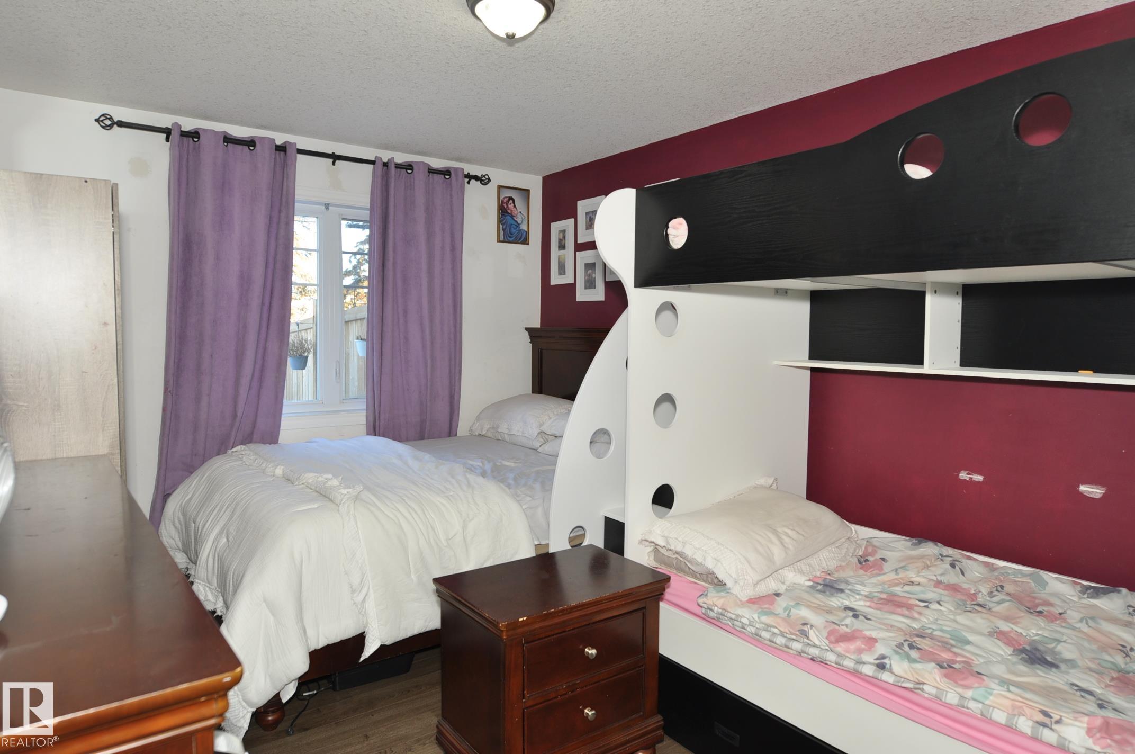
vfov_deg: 56.0
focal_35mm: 22
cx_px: 568
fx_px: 709
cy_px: 377
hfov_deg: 77.4
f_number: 4
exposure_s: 1/60
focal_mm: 15
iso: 200
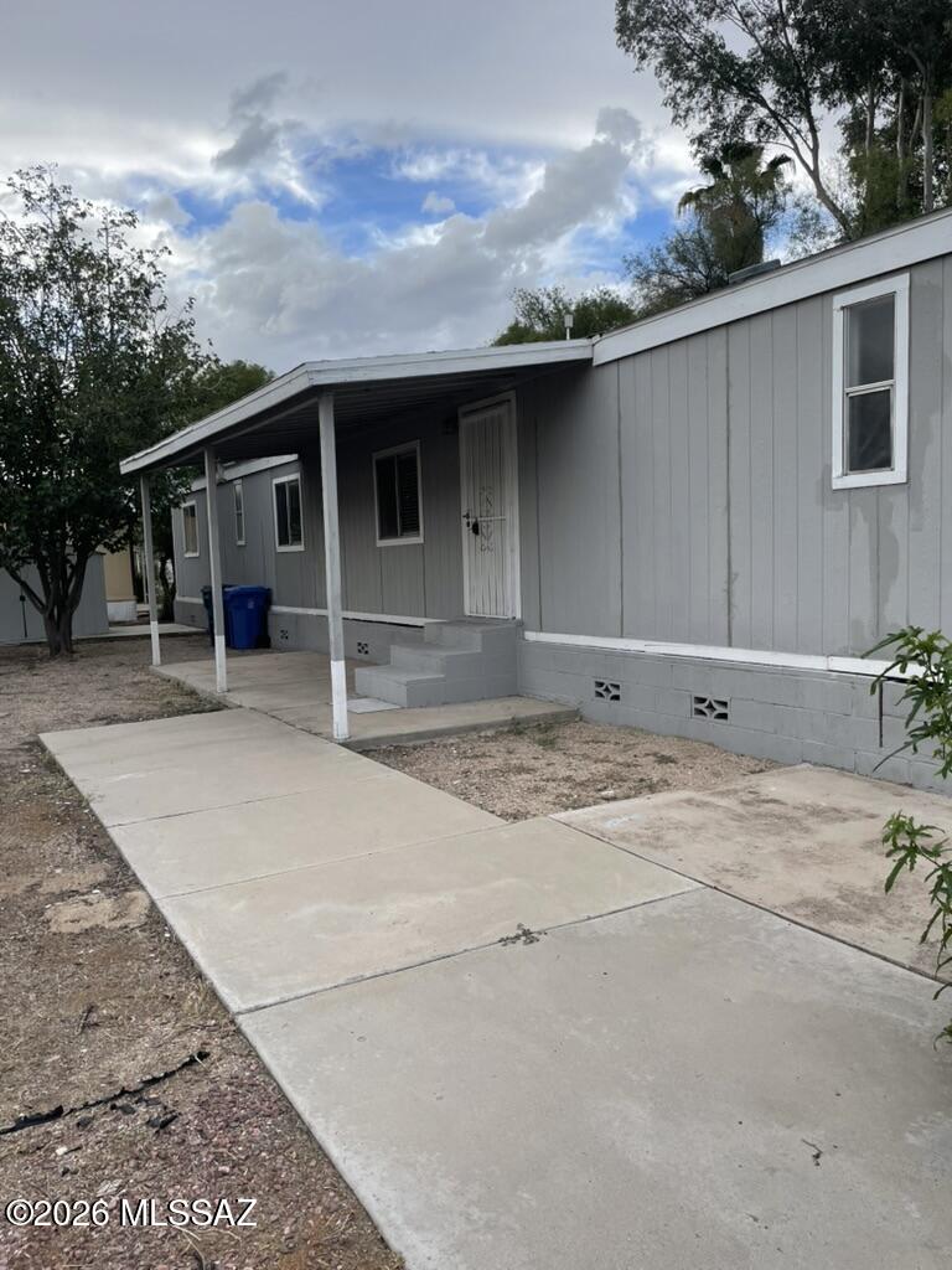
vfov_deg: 67.3
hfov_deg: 53.1
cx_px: 476
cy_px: 635
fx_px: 953
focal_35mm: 26
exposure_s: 1/940
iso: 32
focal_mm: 4.2
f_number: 1.6
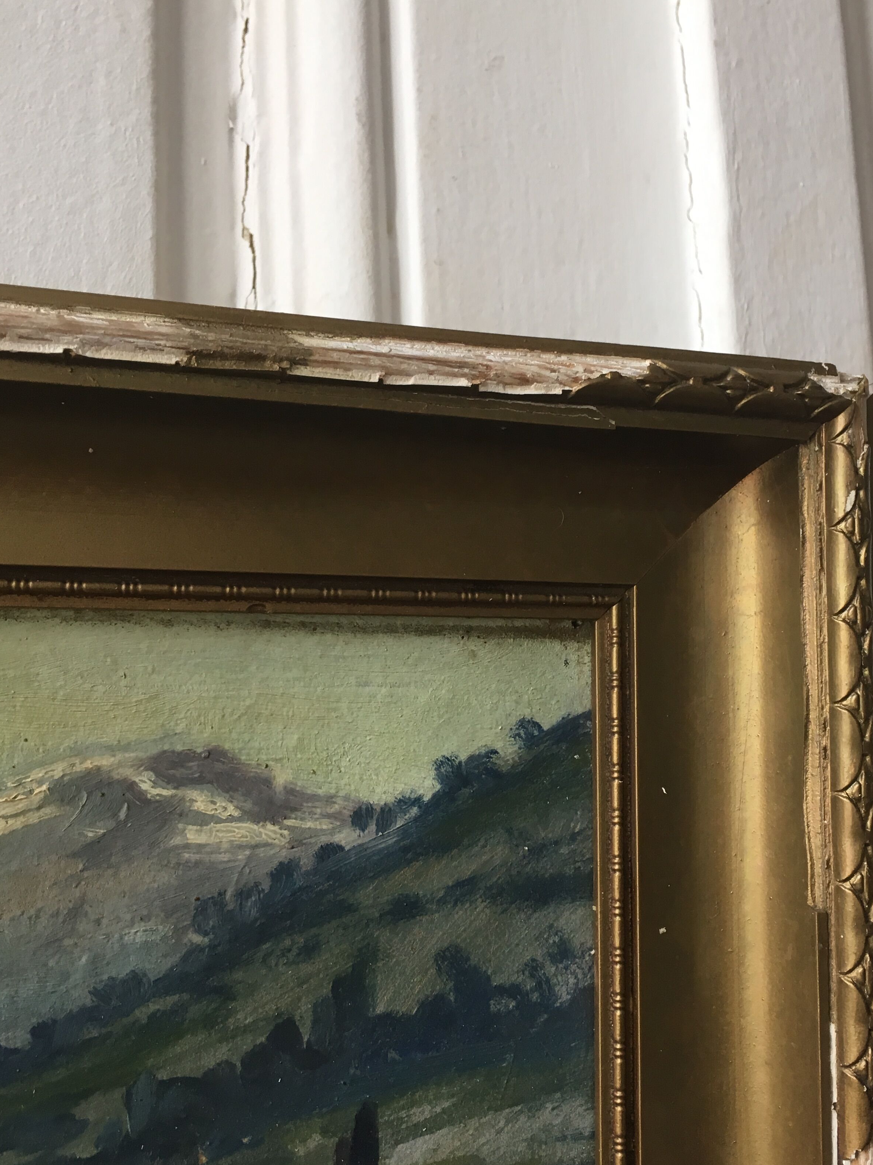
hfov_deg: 38.5
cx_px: 519
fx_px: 1244
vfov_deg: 50.1
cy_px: 595
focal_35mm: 37
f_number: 2.2
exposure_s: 1/30
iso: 50
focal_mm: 4.15
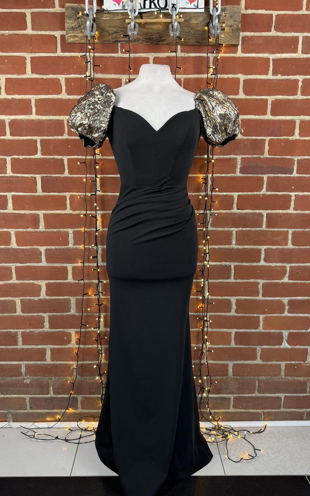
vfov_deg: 70.4
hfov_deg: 47.6
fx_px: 352
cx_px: 149
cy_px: 250
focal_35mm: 26
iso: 125
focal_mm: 6.76
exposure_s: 1/50
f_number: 1.78
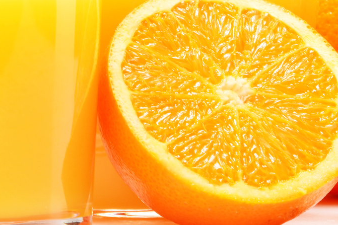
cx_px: 111
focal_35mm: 298
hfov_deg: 6.9
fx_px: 2796
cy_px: -44
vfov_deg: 4.6
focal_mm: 80
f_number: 20
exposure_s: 1/100
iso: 100
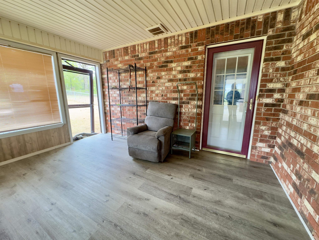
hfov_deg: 102.1
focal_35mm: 14
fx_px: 129
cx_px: 160
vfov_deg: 85.7
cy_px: 120
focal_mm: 2.22
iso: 500
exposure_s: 1/60
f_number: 2.2
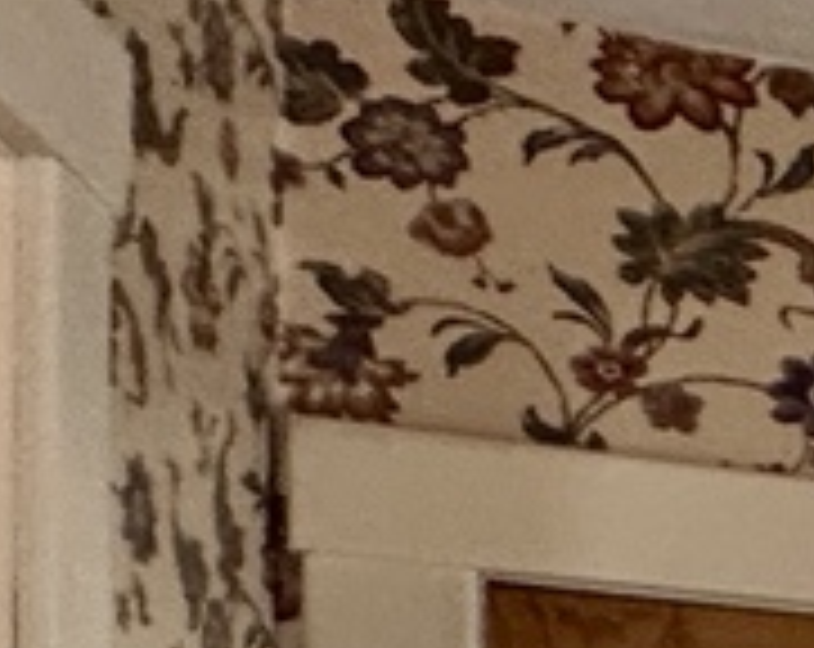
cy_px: 1202
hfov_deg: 9.4
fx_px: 2620
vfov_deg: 12.7
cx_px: 2901
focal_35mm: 109
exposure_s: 1/60
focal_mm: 2.22
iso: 250
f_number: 2.2
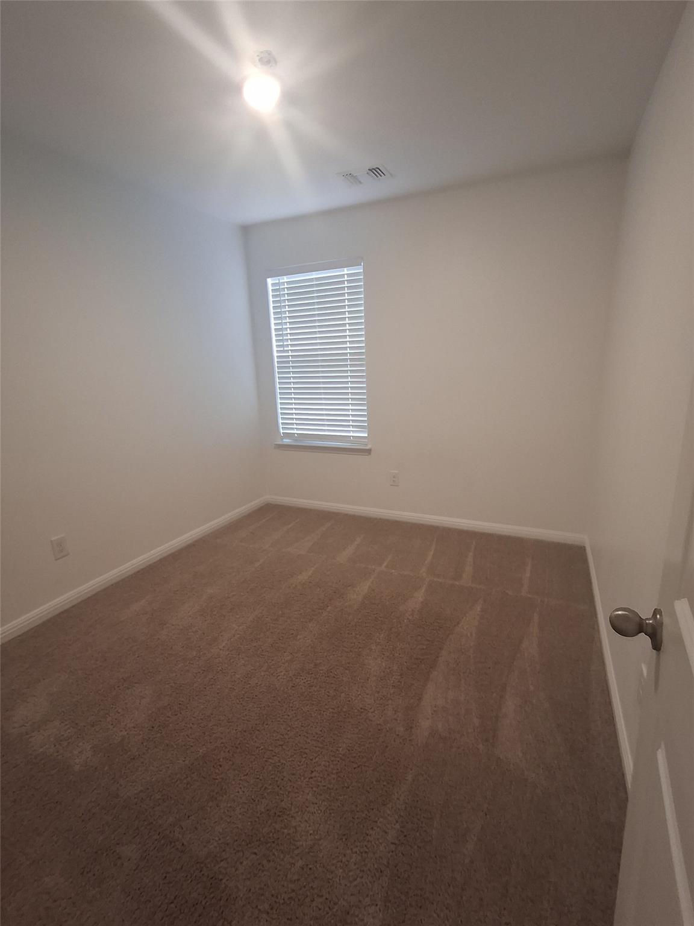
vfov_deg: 94.5
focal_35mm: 16
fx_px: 428
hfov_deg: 78.1
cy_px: 463
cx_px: 347
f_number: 2.2
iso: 125
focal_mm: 1.64
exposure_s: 1/40
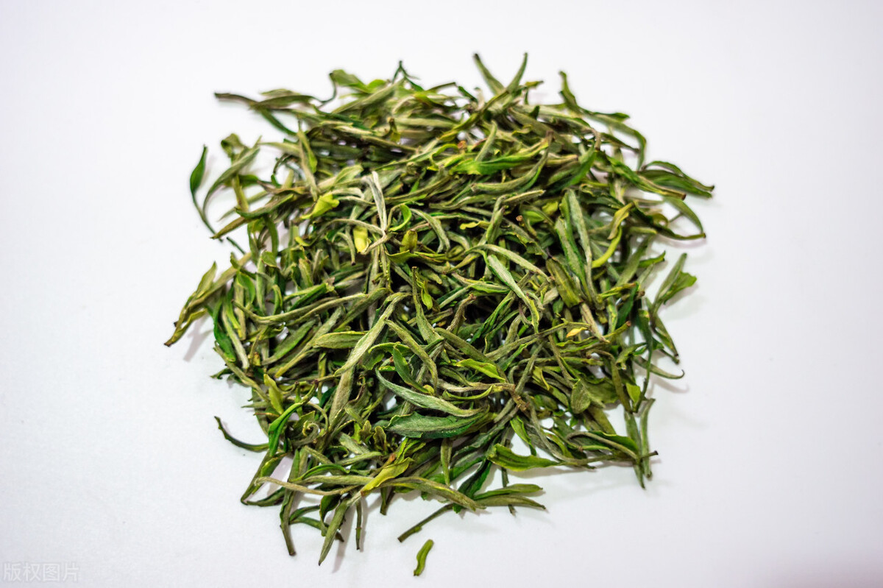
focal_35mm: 36
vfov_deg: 36.8
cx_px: 442
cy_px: 294
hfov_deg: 53.2
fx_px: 883
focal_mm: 24
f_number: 2.8
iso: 400
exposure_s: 1/80
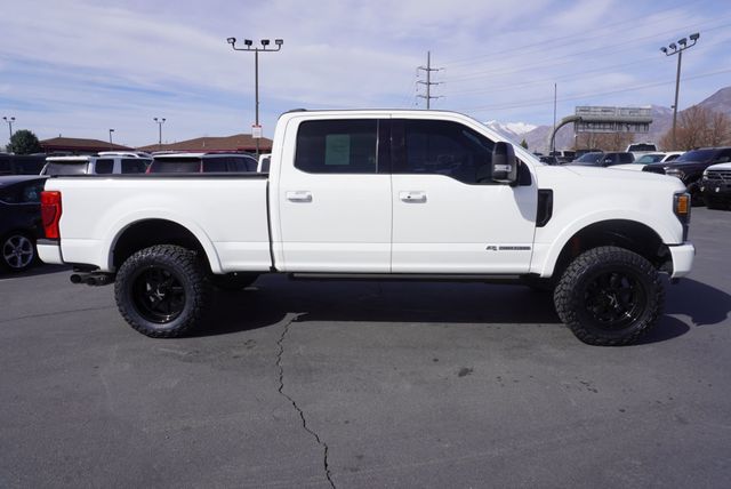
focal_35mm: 24
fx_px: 488
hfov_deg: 73.7
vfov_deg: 53.2
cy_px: 244
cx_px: 366
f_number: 10
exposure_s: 1/250
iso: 100
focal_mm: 16
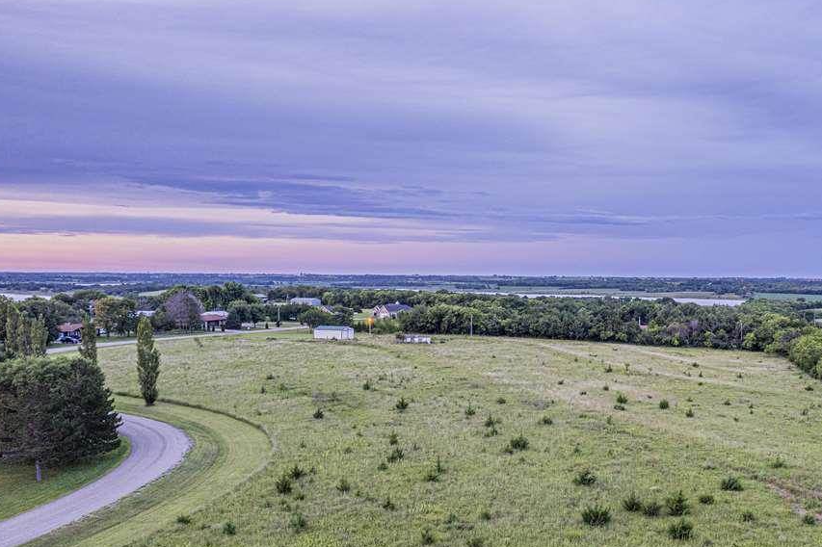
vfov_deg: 39.9
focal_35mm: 33
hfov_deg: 55.2
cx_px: 590
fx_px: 753
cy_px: 307
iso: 160
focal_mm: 8.38
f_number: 2.8
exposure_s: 1/15
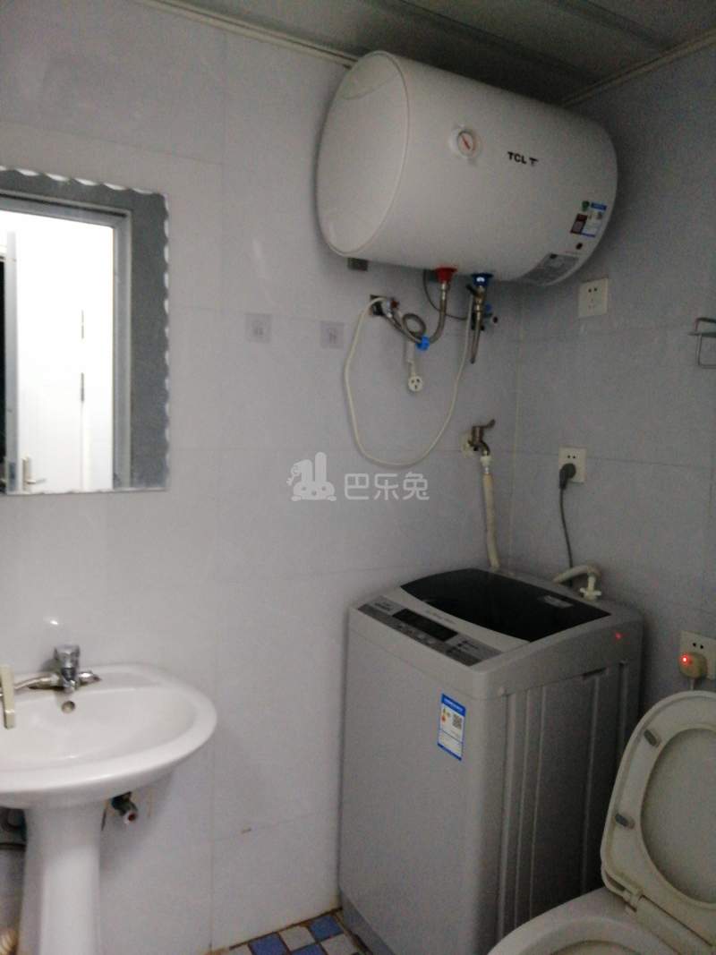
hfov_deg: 53.1
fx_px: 717
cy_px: 478
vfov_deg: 67.3
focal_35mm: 26
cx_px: 358
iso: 500
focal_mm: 3.81
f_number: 2.2
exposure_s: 1/20
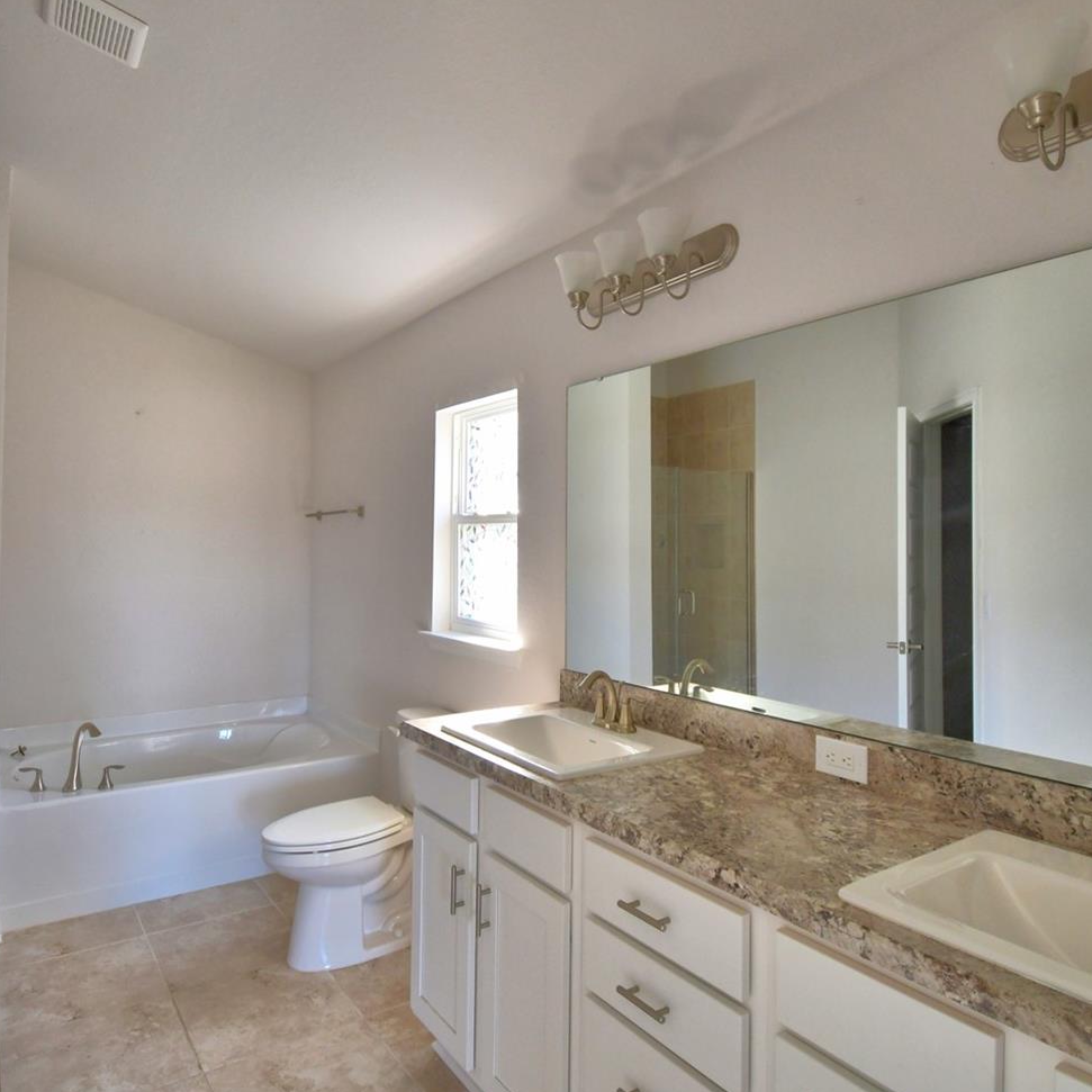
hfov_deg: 72.1
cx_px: 547
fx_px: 749
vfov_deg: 72.1
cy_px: 535
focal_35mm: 21
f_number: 4.5
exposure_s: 1/50
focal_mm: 10
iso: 400
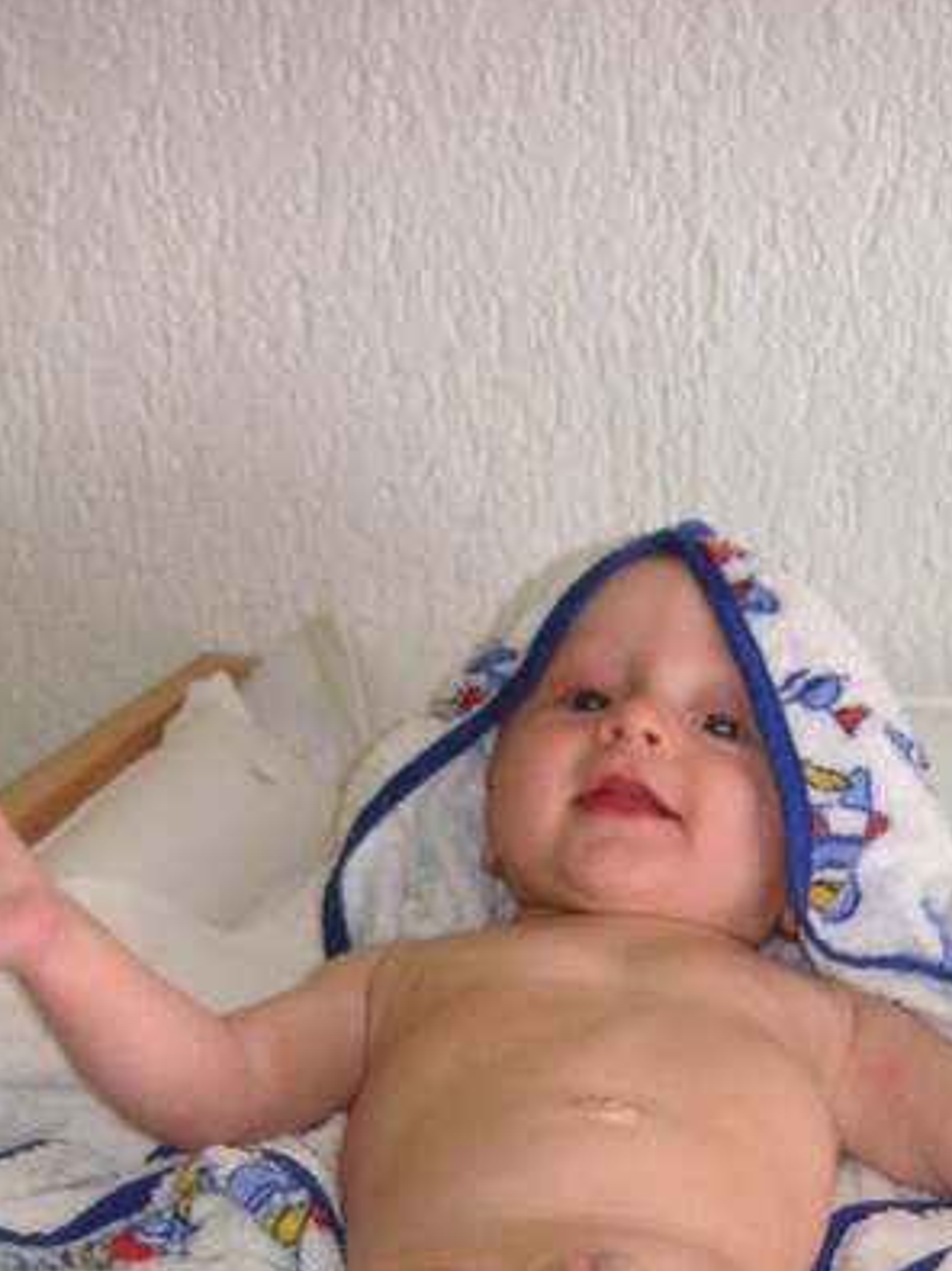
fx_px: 2752
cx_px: 592
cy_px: 1248
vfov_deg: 24.9
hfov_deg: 19.6
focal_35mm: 75
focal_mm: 6.1
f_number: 2.8
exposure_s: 1/45
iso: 160
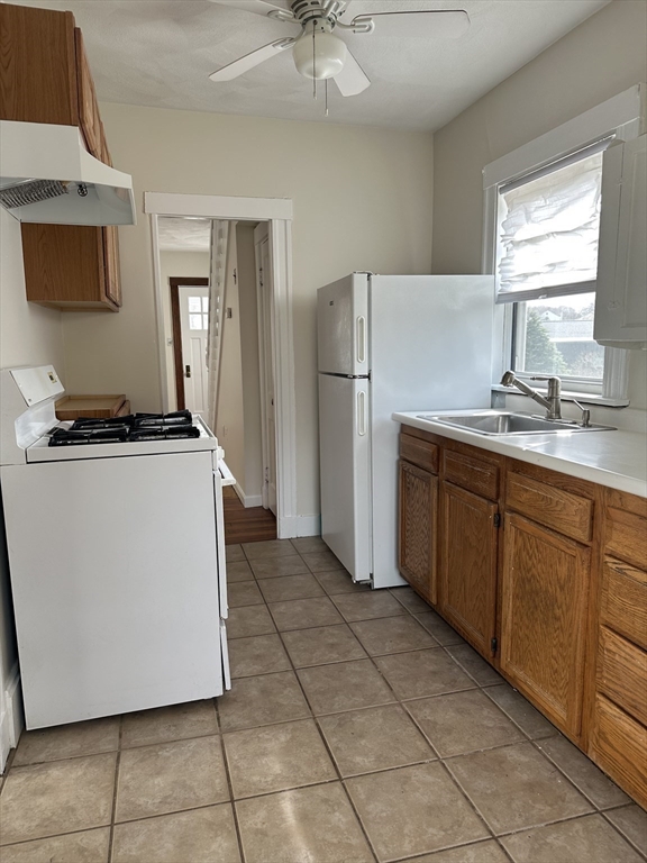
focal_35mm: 24
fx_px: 598
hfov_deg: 56.8
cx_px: 324
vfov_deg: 71.6
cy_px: 432
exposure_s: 1/121
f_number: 1.78
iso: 80
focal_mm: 6.86
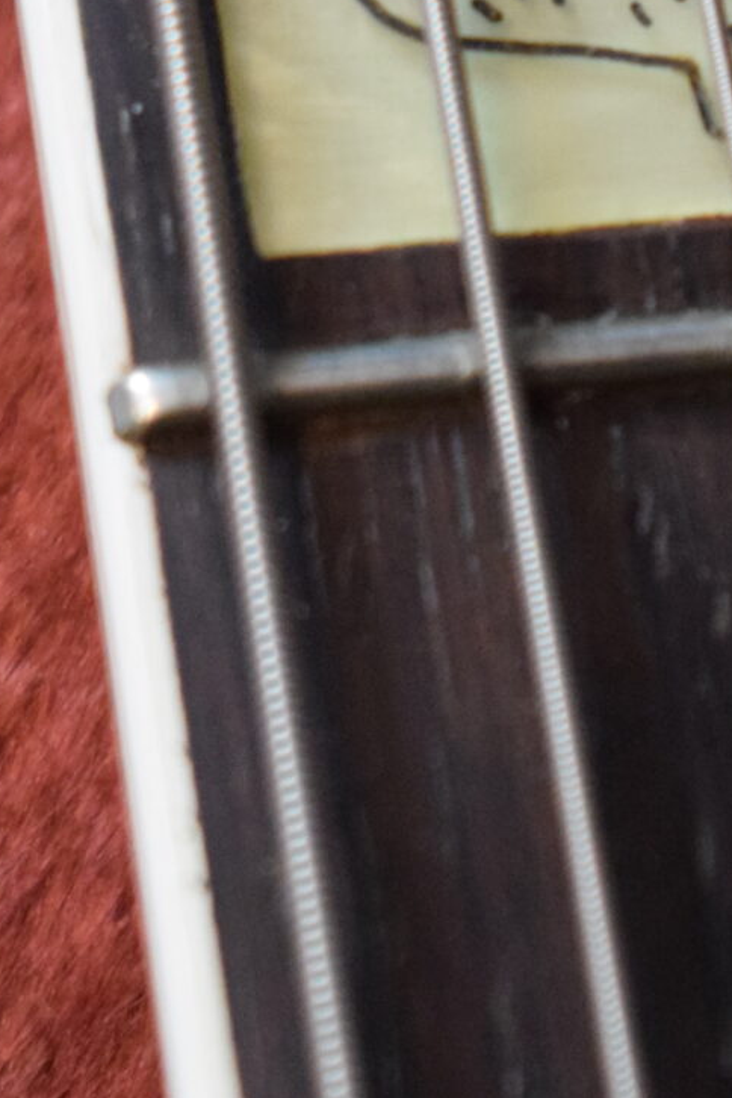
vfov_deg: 7.0
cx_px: 712
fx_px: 8868
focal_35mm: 291
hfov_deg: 4.7
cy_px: -372
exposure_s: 1/50
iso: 3200
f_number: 5.6
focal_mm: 55
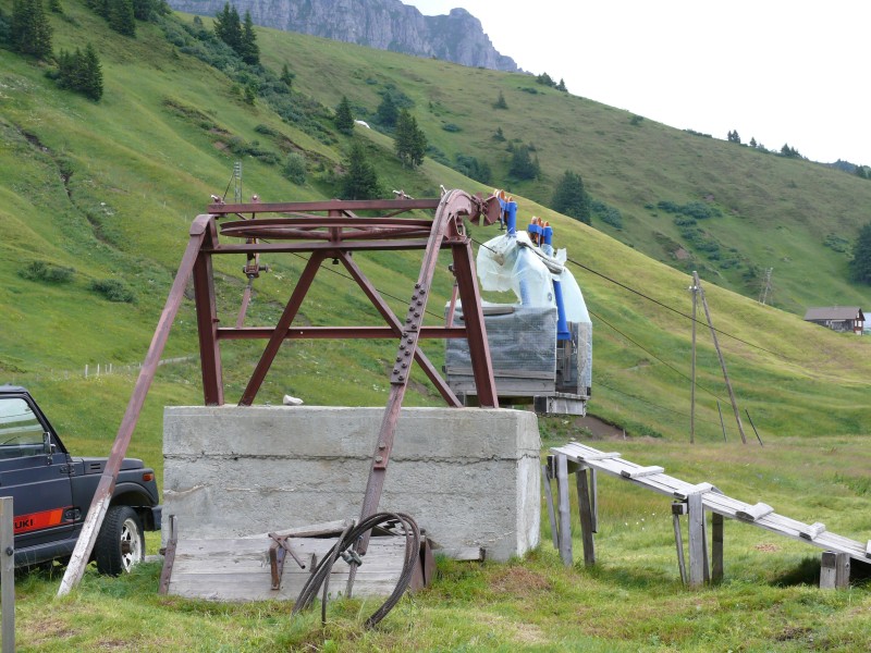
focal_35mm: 68
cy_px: 326
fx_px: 1711
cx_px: 436
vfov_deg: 21.6
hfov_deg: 28.6
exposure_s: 1/200
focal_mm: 14.3
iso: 100
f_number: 4
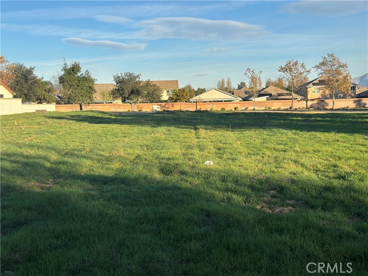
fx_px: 510
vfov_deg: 30.3
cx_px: 184
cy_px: 138
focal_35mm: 48
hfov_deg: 39.7
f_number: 1.78
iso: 80
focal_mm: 6.86
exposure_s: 1/3597
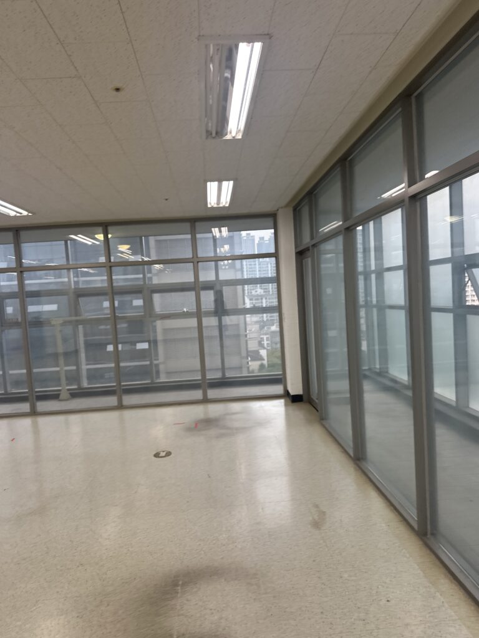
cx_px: 240
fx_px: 443
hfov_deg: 56.8
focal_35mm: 24
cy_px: 319
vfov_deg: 71.6
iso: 64
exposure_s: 1/144
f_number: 1.78
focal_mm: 6.86
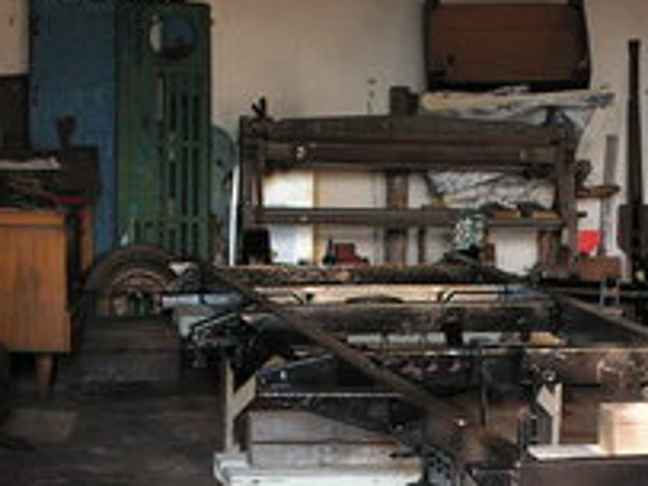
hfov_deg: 15.8
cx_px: 495
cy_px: 438
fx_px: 2320
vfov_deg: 11.9
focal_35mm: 124
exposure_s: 1/80
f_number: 3.3
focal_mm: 10.6
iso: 160
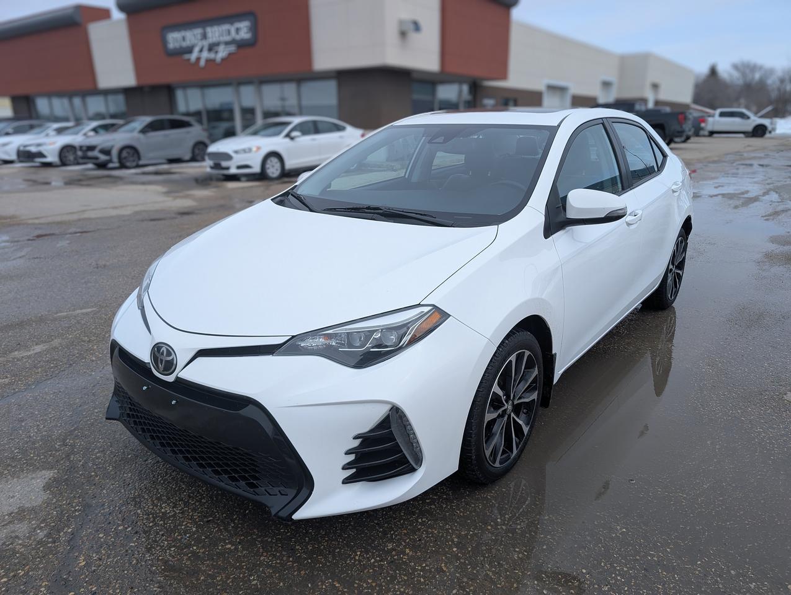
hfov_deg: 71.5
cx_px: 396
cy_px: 298
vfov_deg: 56.9
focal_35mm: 24
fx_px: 549
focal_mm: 6.9
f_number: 1.68
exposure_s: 1/1621
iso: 26
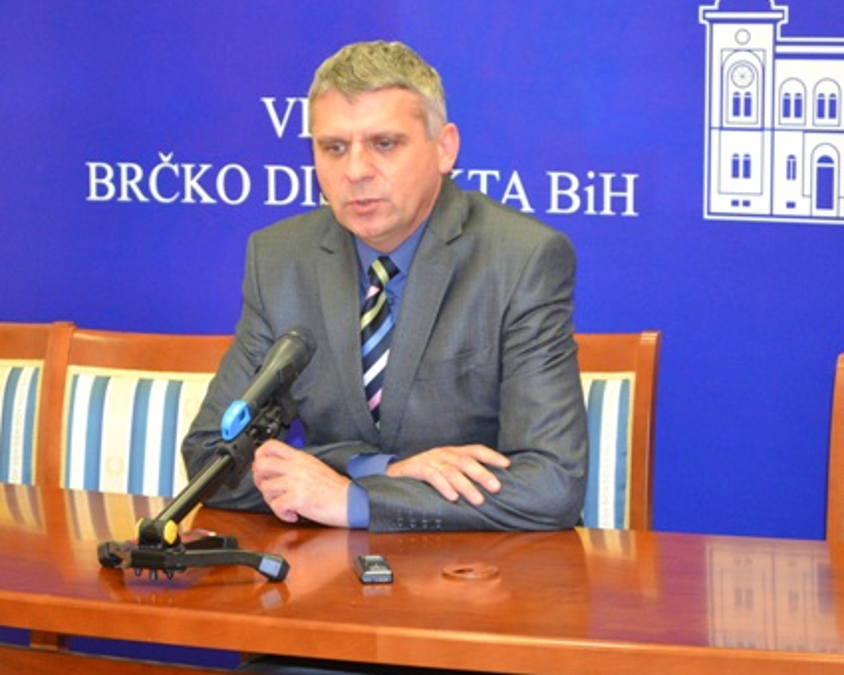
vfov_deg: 13.2
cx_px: 270
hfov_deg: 16.4
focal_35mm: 117
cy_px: 309
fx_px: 2915
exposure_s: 1/60
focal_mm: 55
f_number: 5.6
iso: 2500
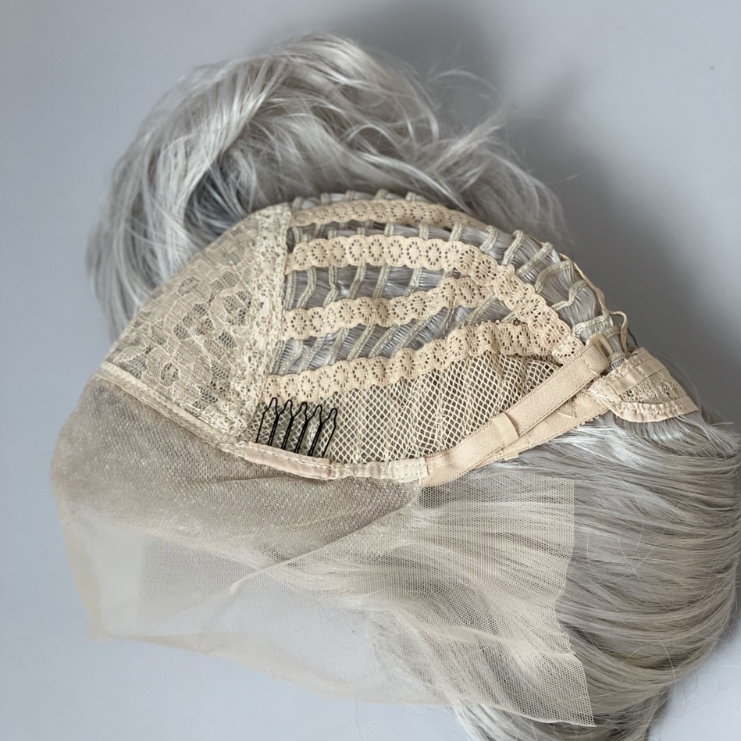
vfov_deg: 27.7
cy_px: 436
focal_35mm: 62
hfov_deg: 27.7
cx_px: 367
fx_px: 1502
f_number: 2
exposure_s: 1/122
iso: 125
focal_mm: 6
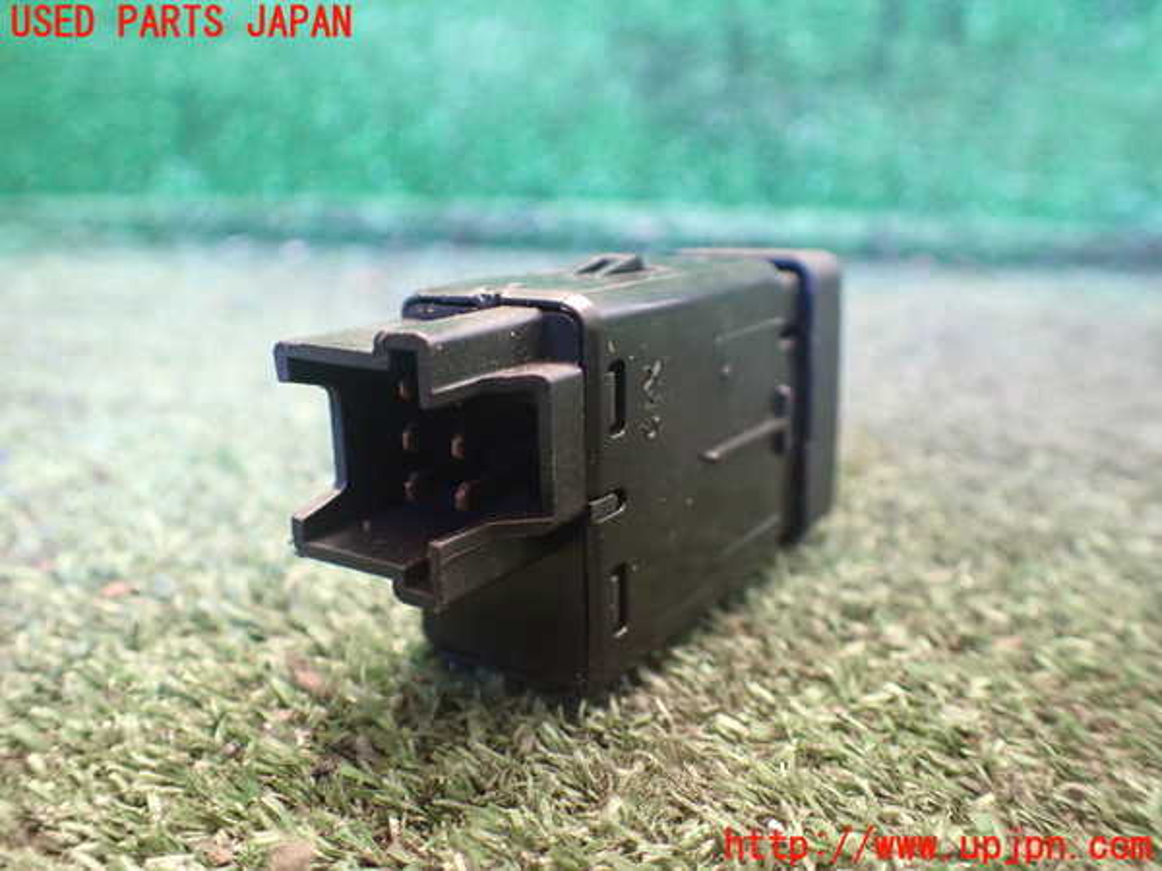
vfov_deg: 46.8
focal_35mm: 30
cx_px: 581
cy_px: 436
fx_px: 1007
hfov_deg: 60.0
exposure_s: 1/30
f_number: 2.3
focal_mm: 5.4
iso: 1000
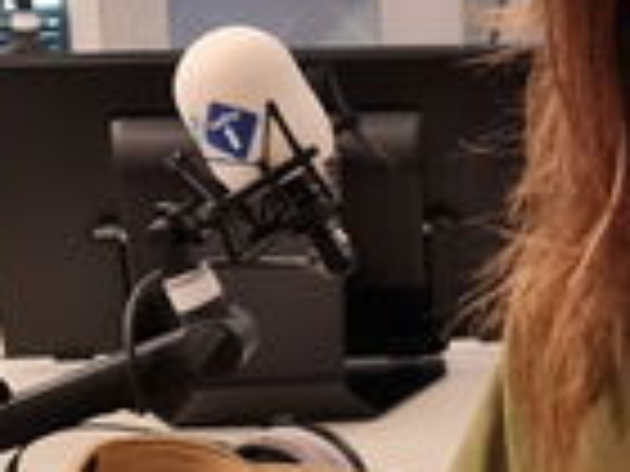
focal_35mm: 105
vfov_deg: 14.1
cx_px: 720
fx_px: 1911
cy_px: 175
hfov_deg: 17.9
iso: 250
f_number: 1.8
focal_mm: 5.4
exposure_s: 1/50
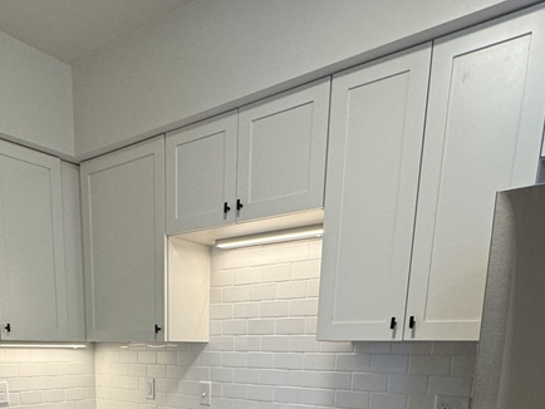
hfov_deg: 54.5
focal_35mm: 33
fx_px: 520
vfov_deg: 35.5
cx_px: 196
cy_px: 468
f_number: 2.2
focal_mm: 2.22
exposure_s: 1/120
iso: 200
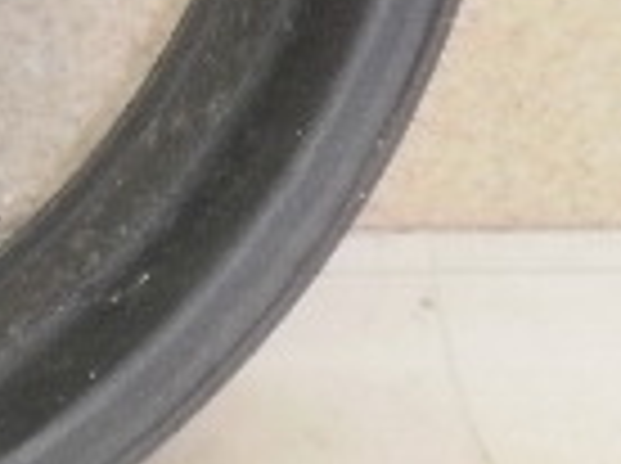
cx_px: -531
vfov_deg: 9.8
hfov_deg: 12.4
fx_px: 2579
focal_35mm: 144
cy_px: -360
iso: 125
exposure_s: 1/30
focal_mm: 5.45
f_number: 2.9
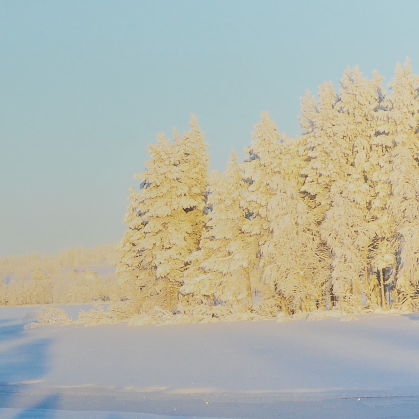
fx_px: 2187
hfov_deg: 10.4
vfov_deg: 10.9
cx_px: -288
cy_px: 353
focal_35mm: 160
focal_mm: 31
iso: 400
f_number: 10
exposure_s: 1/250
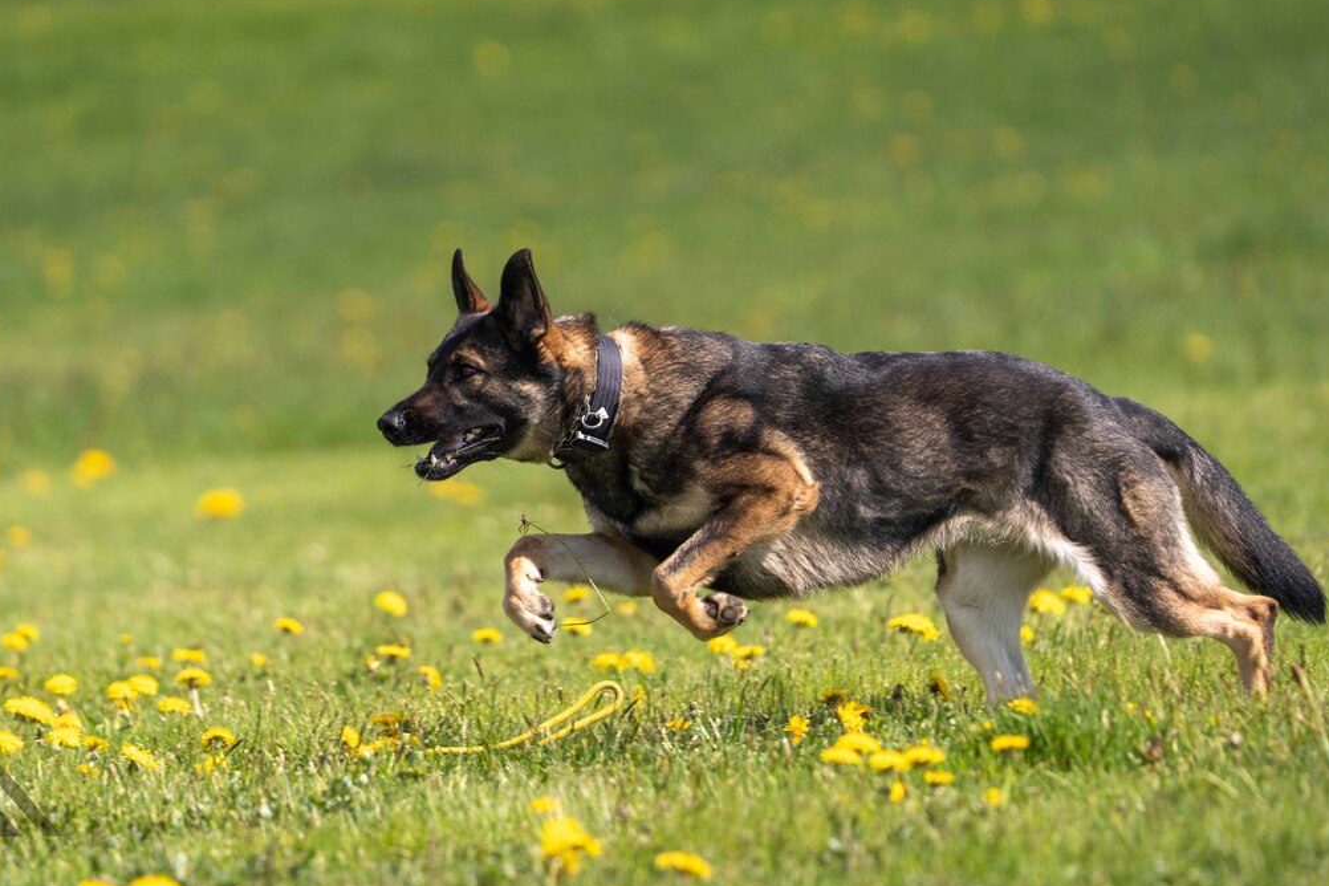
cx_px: 552
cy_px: 383
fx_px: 14544
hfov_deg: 5.2
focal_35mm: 394
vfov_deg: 3.5
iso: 640
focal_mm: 329
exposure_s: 1/2000
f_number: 6.3
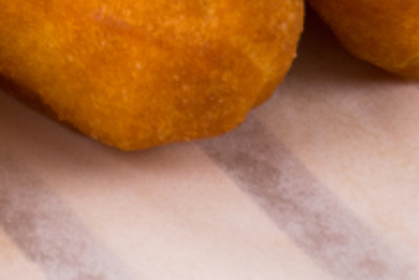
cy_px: -415
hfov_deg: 2.7
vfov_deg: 1.8
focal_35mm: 762
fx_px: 8876
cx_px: -106
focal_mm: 90
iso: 100
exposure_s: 1/160
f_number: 11
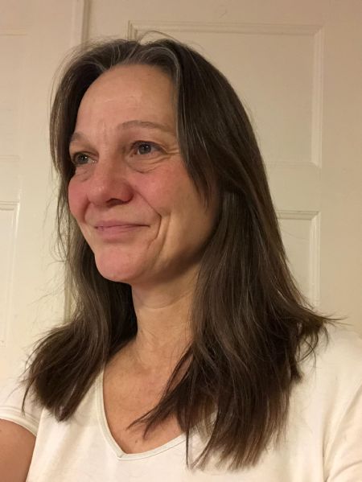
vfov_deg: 56.8
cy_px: 241
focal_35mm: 32
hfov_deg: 44.2
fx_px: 446
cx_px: 181
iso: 500
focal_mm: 2.87
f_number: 2.2
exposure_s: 1/20
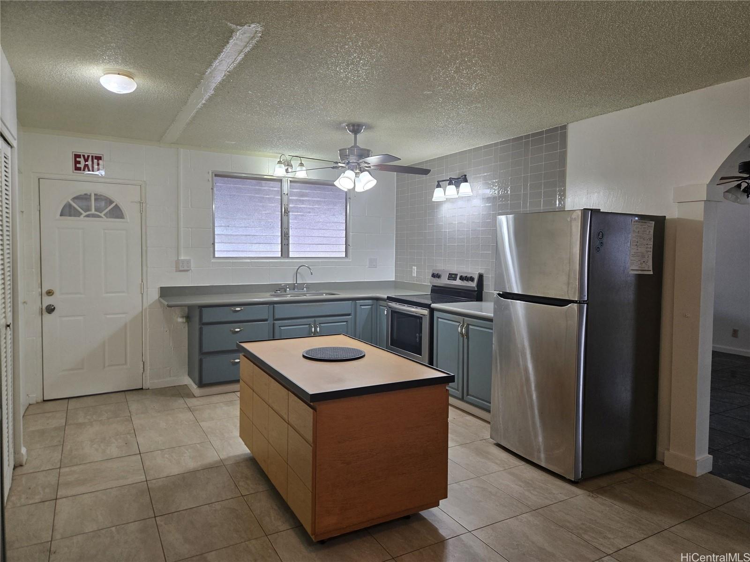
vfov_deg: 58.9
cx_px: 375
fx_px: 498
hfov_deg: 73.9
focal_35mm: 23
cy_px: 281
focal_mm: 5.4
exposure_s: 1/120
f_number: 1.8
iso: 100
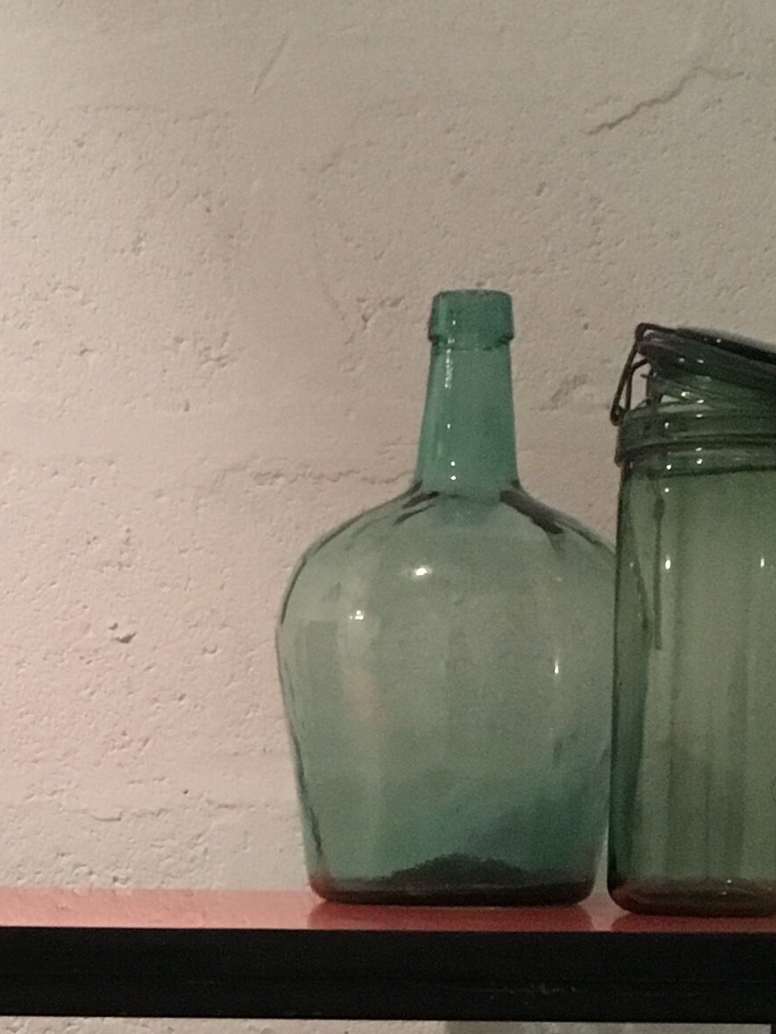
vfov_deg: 18.6
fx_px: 2988
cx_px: 111
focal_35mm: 100
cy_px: 1228
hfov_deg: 14.7
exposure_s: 1/17
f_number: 2.2
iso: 250
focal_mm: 4.15
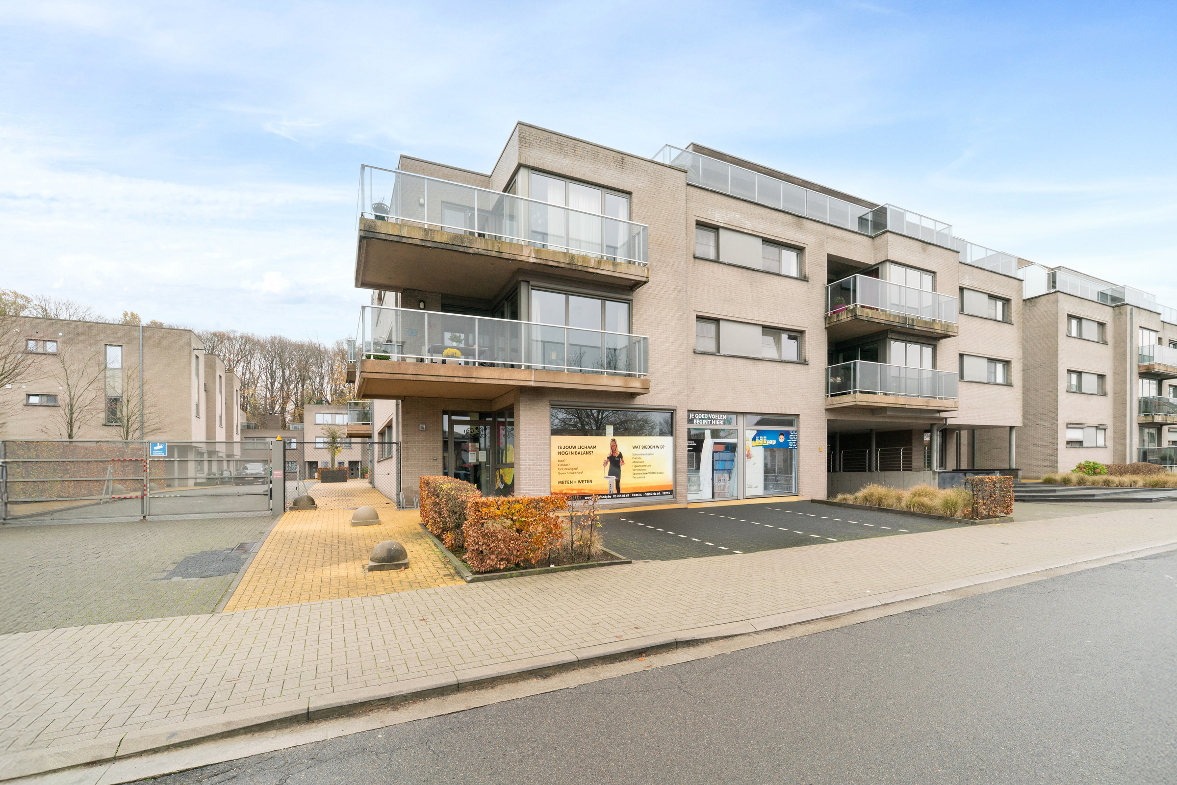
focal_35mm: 16
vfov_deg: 73.8
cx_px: 588
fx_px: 523
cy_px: 392
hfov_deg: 96.7
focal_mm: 16
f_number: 11
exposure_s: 1/25
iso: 400
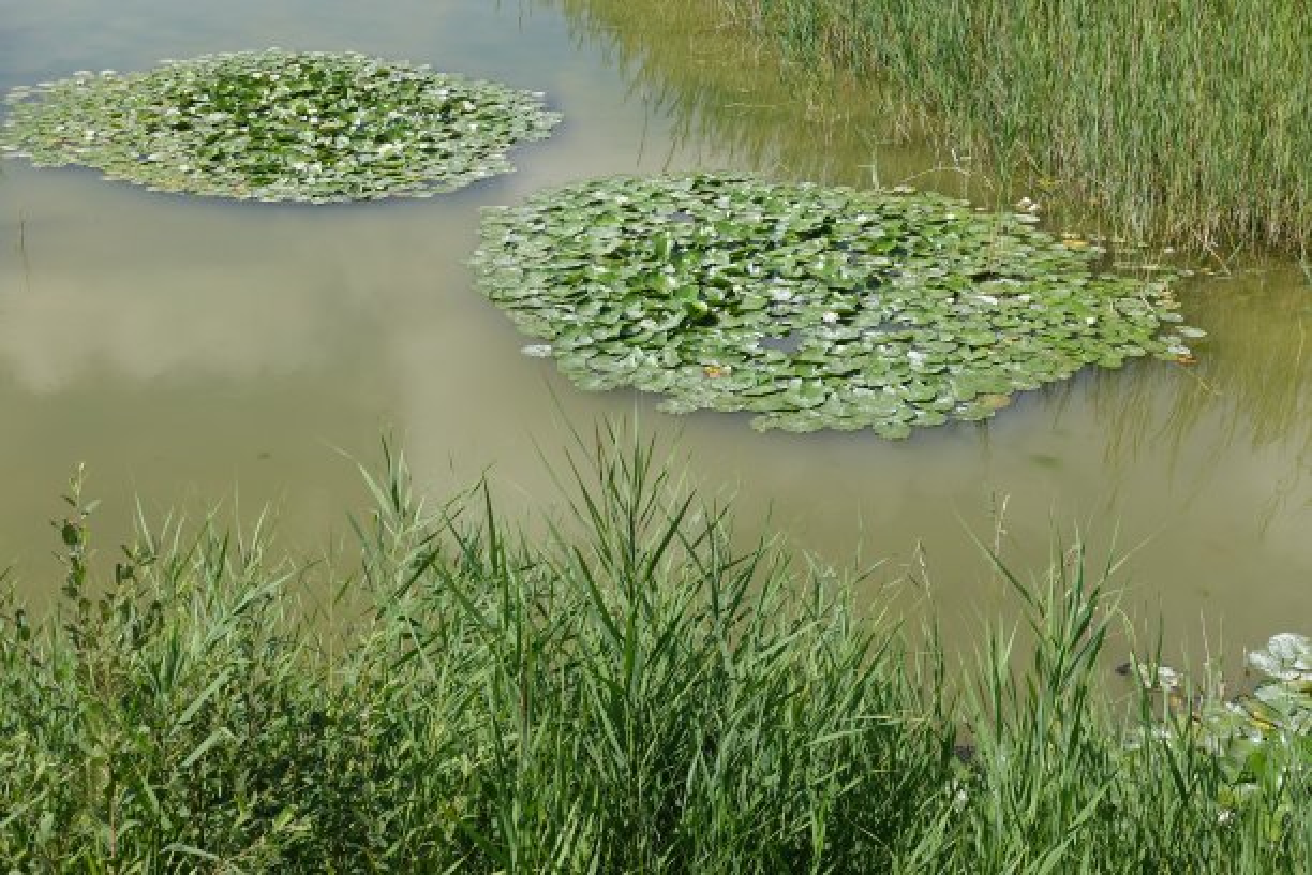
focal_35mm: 54
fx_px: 1968
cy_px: 438
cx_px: 656
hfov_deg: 36.9
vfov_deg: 25.1
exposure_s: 1/500
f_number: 5.6
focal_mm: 19.67
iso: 125
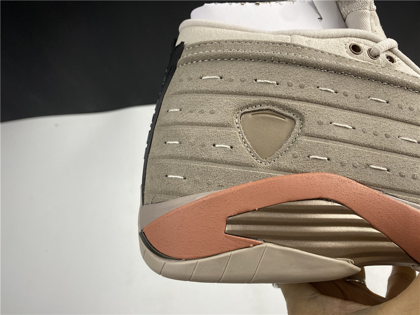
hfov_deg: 67.3
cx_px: 210
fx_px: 315
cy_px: 158
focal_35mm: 26
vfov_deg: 53.1
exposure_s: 1/100
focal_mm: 4.25
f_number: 1.8
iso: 64
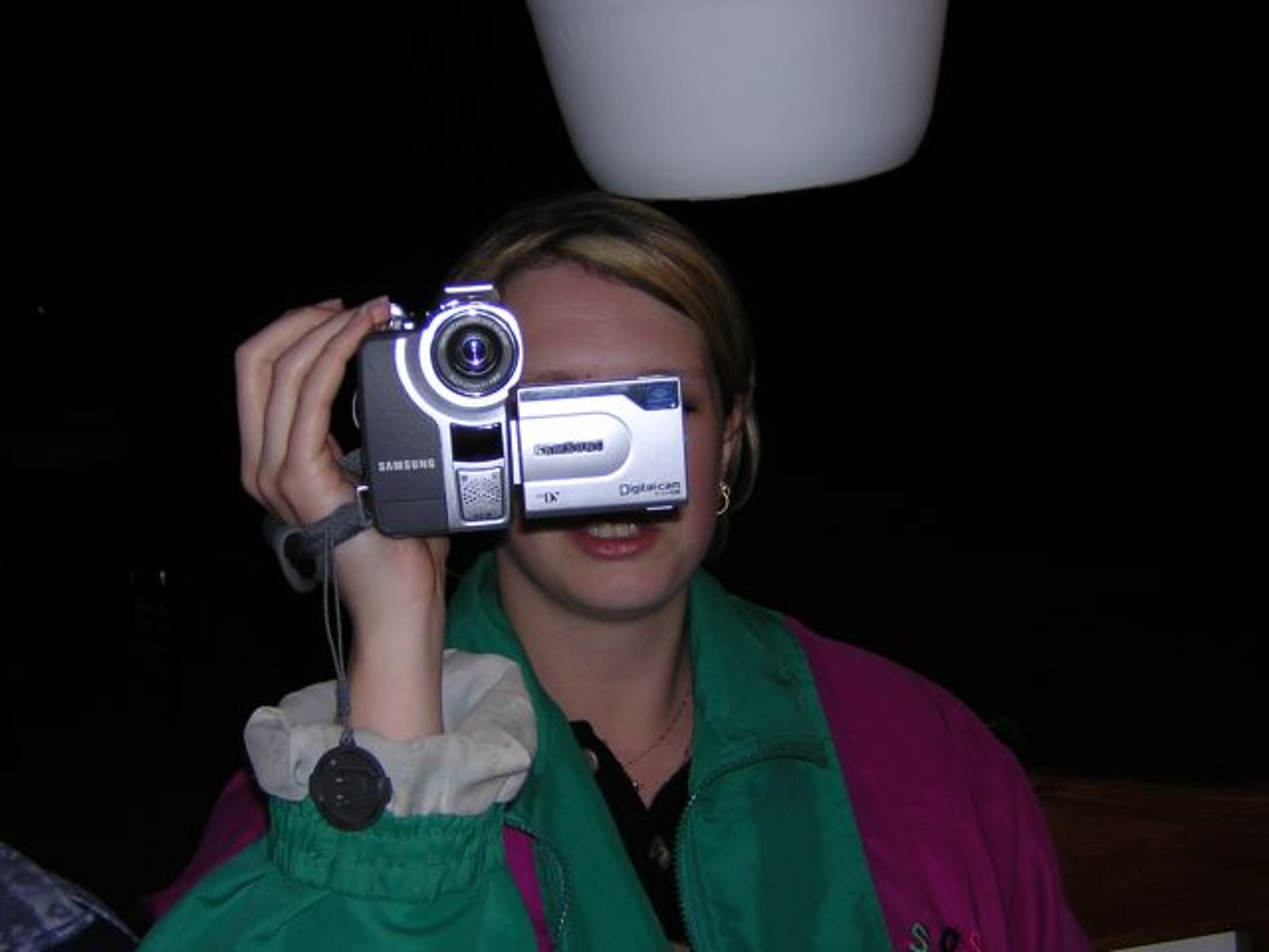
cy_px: 476
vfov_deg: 25.2
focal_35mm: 58
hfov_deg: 33.2
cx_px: 634
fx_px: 2126
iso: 100
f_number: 3.3
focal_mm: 7.6
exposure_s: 1/60.1
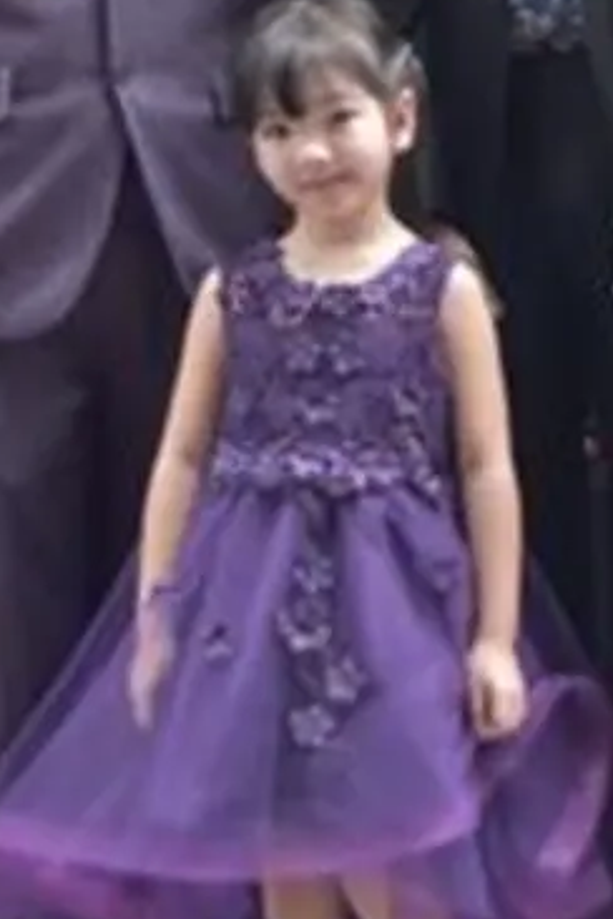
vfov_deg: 17.4
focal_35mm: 115
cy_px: 25
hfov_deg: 11.7
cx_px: 708
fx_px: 2937
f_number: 4
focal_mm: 24
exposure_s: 1/250
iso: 320
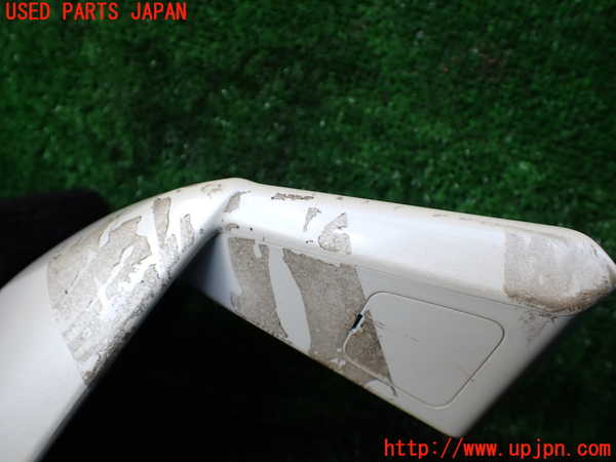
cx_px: 308
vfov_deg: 46.8
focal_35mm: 30
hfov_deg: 60.0
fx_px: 534
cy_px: 231
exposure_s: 1/125
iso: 125
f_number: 2.3
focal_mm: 5.4
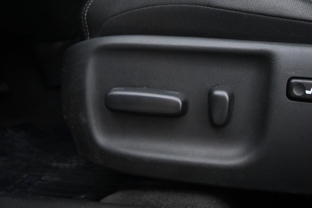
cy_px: 96
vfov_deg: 14.1
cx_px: 196
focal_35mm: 97
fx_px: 840
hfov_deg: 21.0
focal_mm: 50
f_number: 6.3
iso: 7200
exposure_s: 1/80
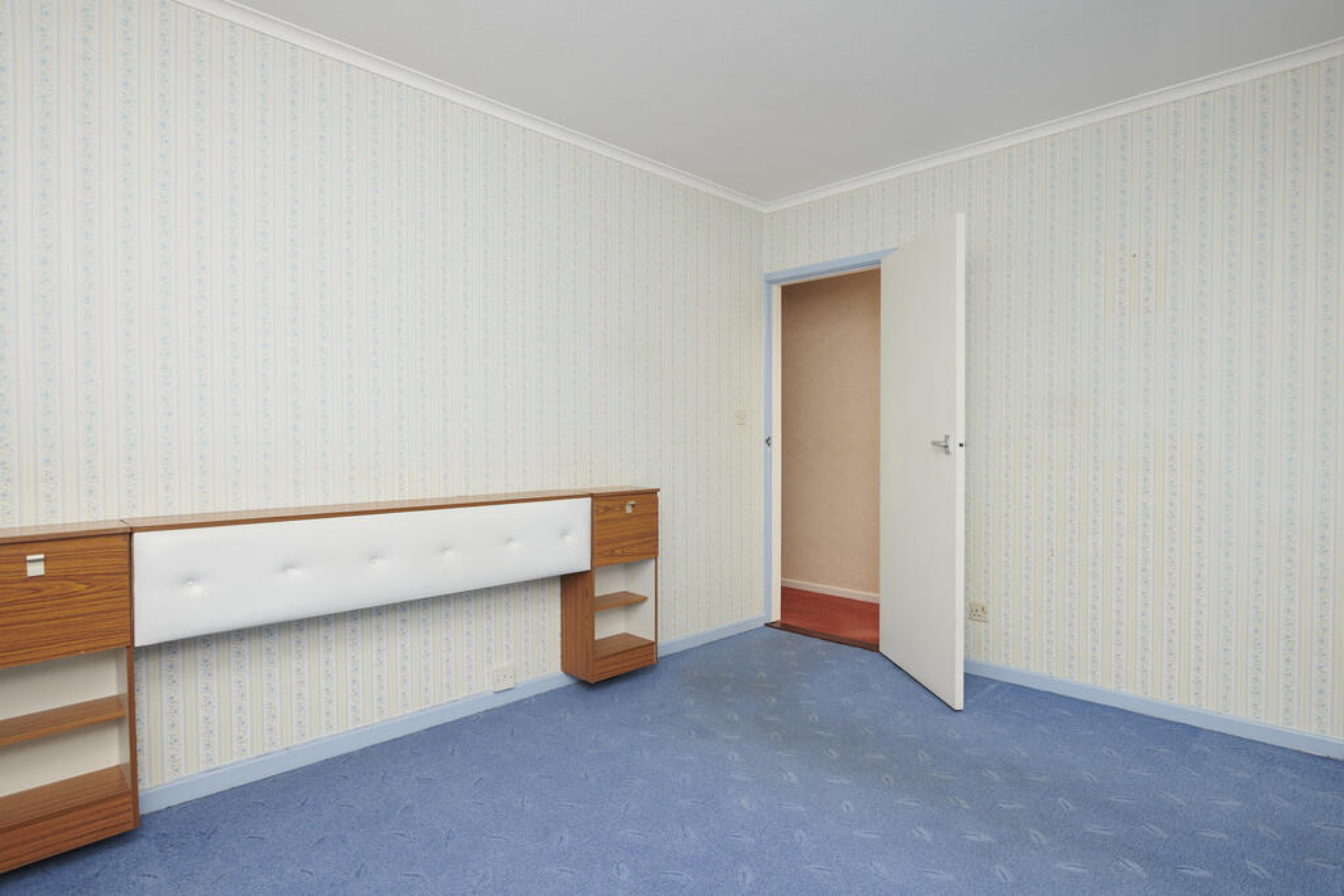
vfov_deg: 64.6
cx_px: 672
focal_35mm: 19
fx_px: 709
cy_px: 448
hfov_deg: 86.9
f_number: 8
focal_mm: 19
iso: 500
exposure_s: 1/125
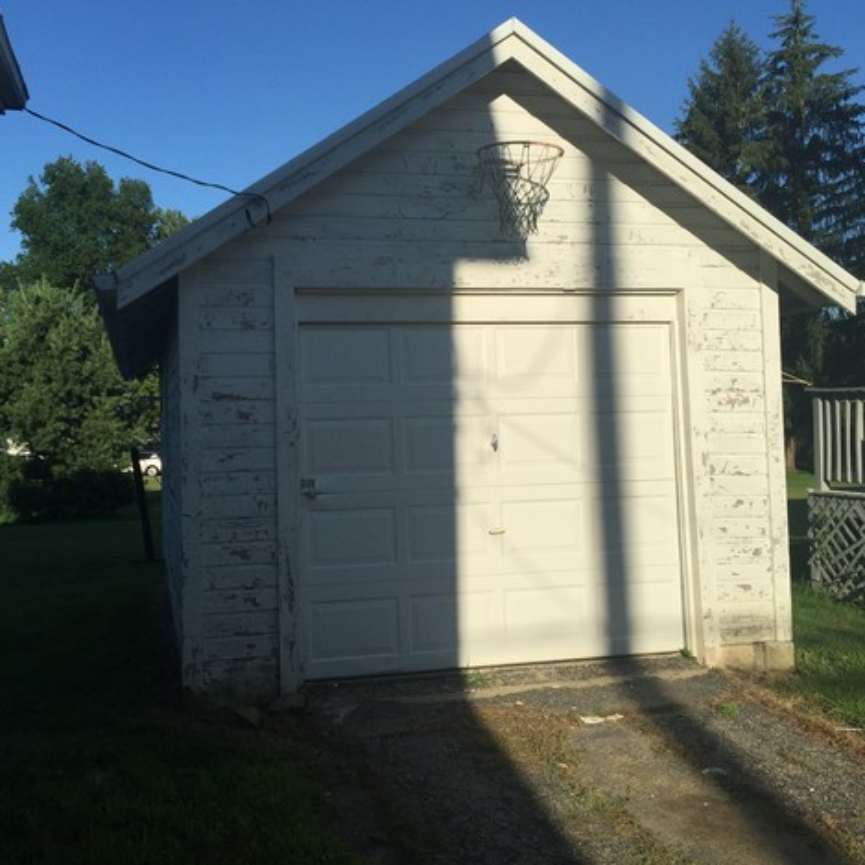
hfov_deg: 47.1
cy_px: 433
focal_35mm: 35
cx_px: 374
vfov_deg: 47.2
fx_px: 989
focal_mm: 4.15
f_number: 2.2
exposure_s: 1/3300
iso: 32
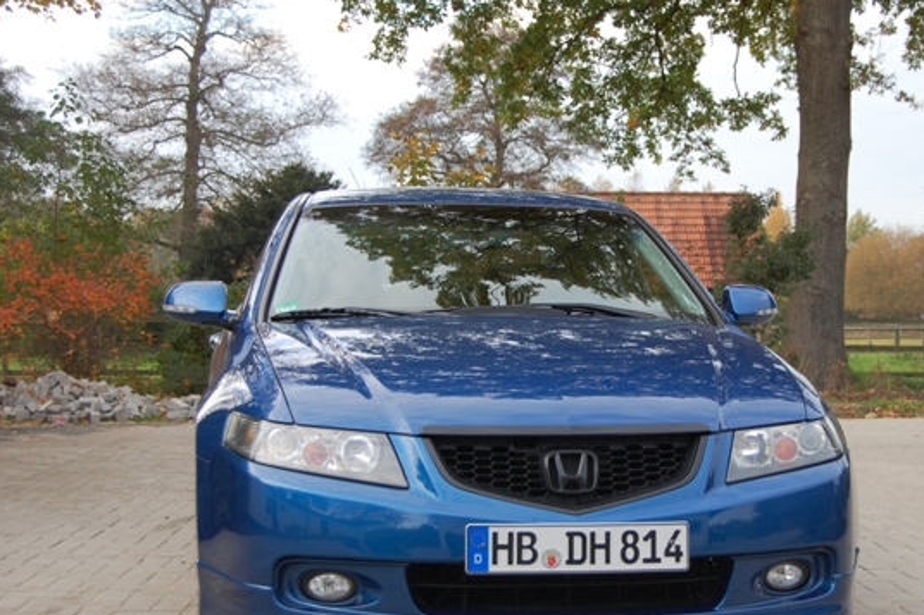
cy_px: 345
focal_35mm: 68
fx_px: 1745
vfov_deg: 20.0
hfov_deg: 29.6
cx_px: 533
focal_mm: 38
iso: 250
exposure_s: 1/125
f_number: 5.6
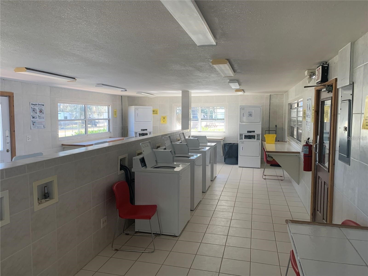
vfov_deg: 53.1
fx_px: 276
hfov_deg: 67.3
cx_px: 184
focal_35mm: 26
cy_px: 138
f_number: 1.8
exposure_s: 1/121
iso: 80
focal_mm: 4.25
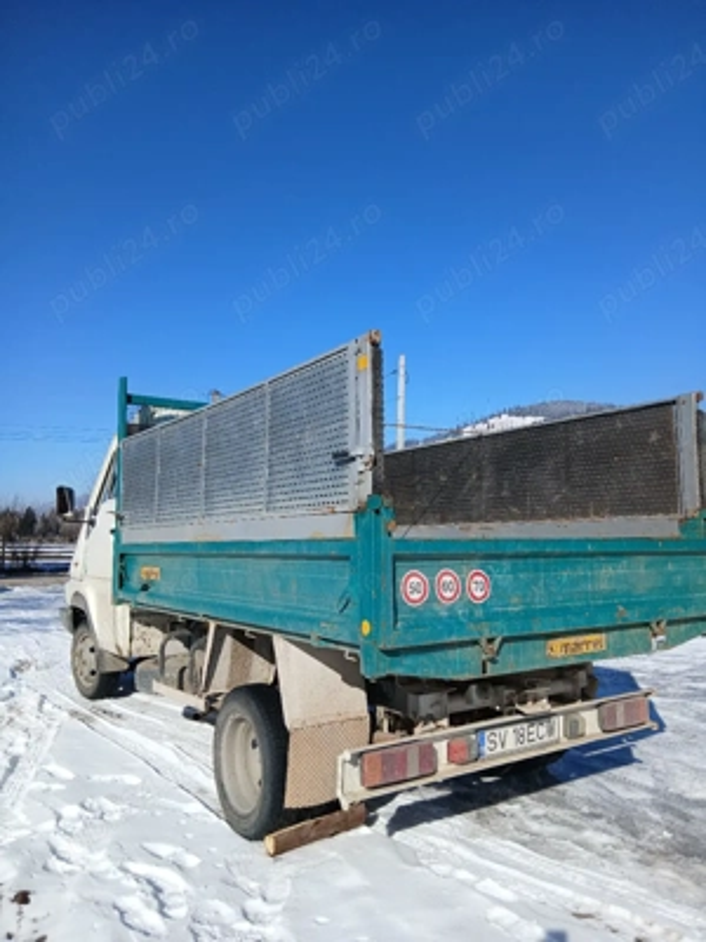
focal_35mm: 26
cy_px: 471
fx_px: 707
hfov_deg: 53.1
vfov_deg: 67.3
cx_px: 353
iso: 20
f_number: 1.8
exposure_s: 1/833
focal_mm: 3.98
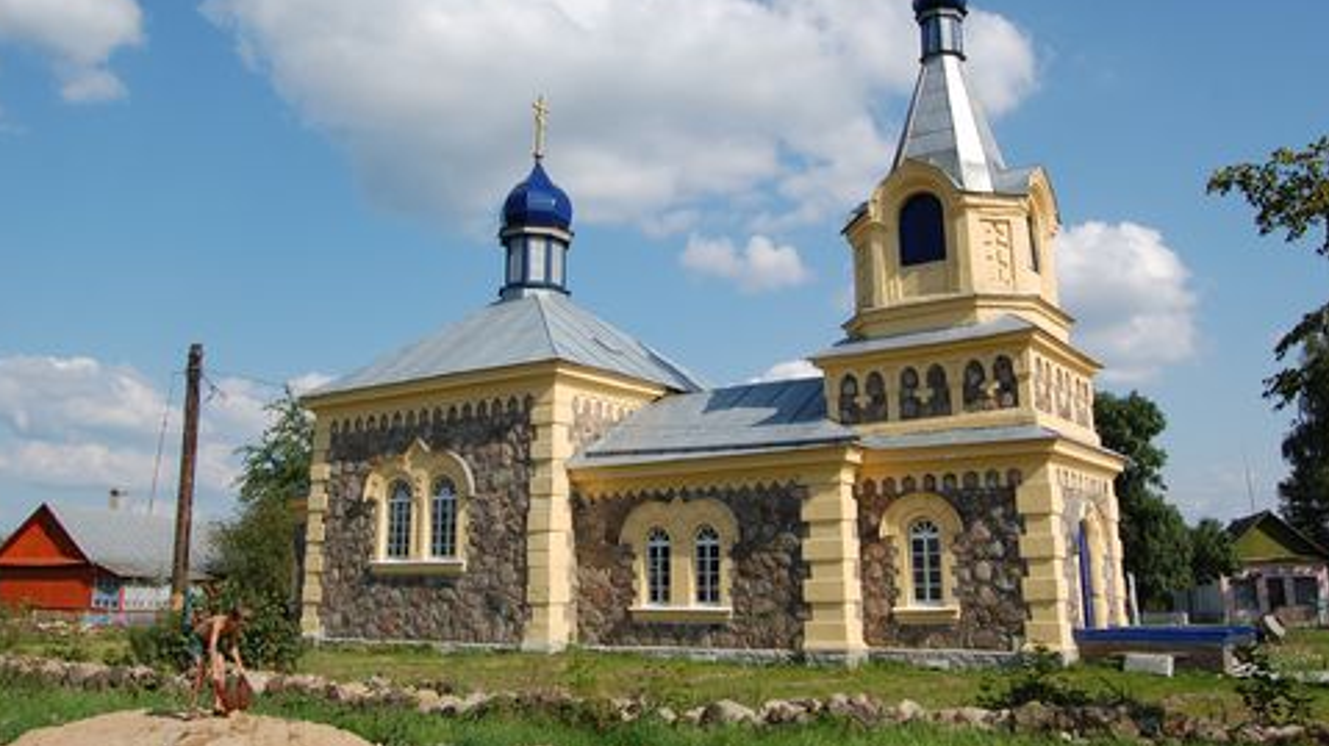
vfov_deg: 37.5
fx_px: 1092
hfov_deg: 62.6
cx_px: 659
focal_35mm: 31
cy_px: 273
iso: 200
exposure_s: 1/400
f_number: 10
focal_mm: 18
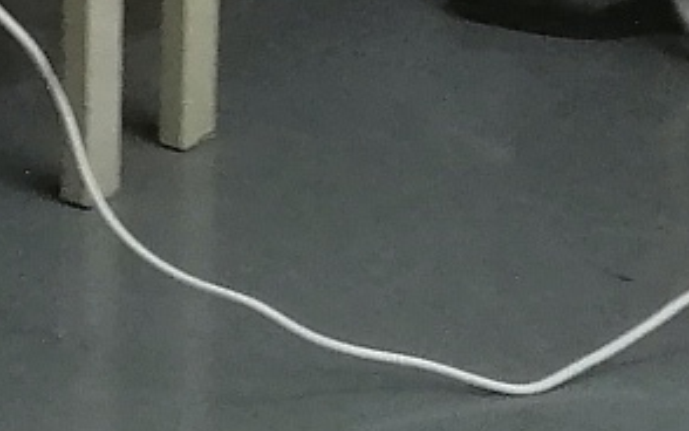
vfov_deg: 5.6
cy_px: -1024
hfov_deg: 8.4
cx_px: -1254
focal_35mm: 216
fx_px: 4057
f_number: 2.2
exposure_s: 1/33.3
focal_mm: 3.81
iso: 160
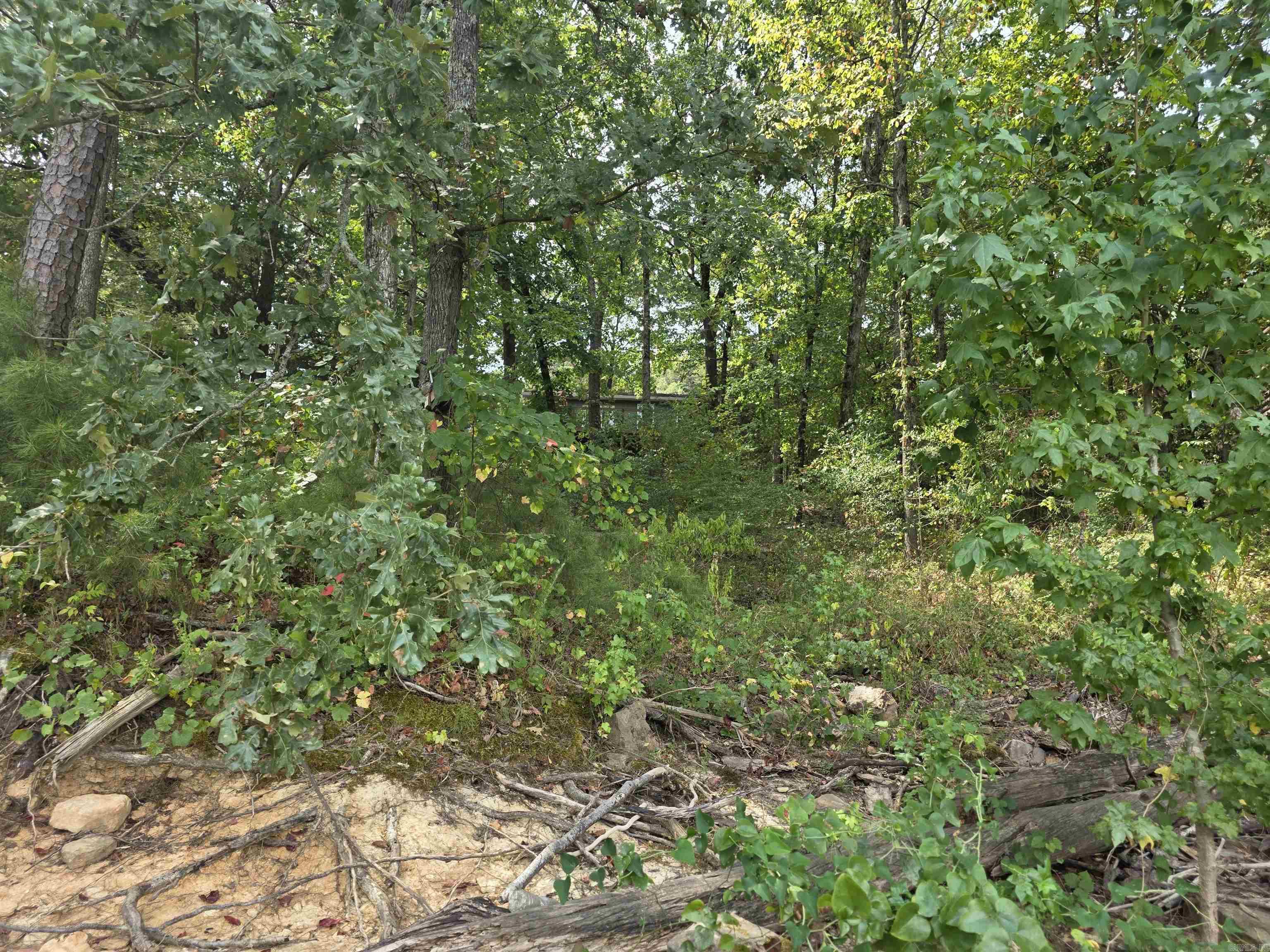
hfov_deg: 73.9
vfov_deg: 58.9
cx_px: 635
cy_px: 476
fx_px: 844
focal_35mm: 23
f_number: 1.7
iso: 50
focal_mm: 6.3
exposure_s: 1/359
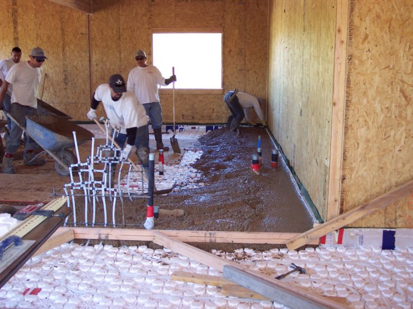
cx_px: 206
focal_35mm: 38
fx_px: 453
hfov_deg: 49.0
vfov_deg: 37.7
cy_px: 154
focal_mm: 8
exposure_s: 1/45
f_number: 2.8
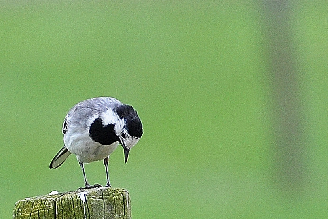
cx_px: 147
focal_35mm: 666
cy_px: 157
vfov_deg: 2.1
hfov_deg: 3.1
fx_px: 6069
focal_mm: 300
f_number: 5.6
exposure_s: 1/500
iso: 360
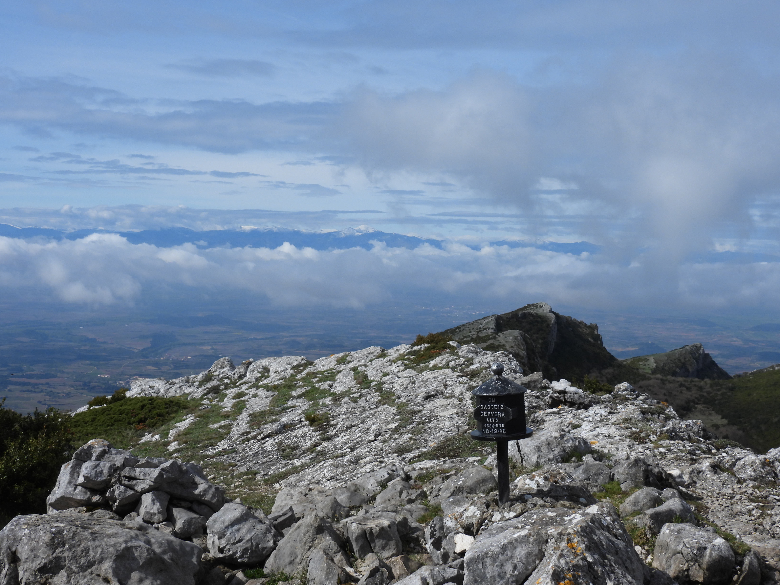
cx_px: 390
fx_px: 1127
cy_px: 292
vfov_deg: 29.1
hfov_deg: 38.2
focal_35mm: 50
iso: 100
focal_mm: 8.9
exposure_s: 1/800
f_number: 6.3
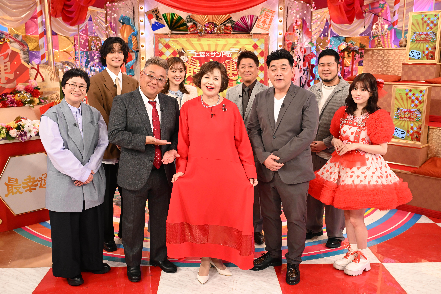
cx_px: 220
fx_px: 429
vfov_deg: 37.9
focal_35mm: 35
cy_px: 147
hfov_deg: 54.4
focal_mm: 35
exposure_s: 1/125
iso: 2000
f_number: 7.1
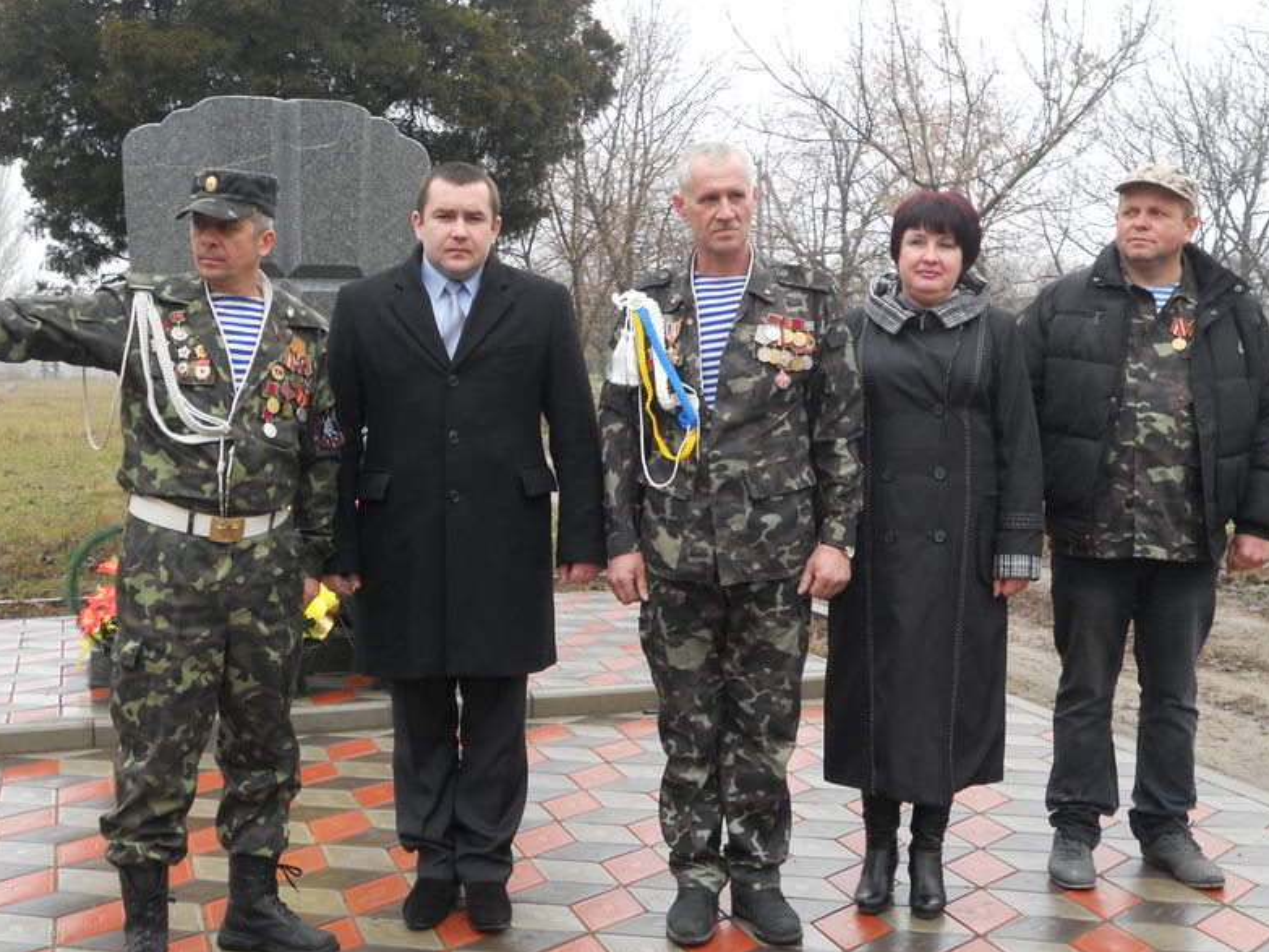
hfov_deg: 40.4
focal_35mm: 47
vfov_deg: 30.9
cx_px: 640
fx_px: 1723
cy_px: 483
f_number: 4.3
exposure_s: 1/80
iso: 80
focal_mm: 8.2
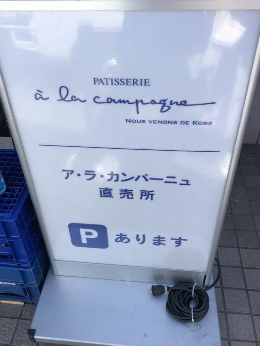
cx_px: 128
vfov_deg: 56.6
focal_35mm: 32
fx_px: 320
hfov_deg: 44.2
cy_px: 149
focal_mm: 3.99
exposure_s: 1/490
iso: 20
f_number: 1.8
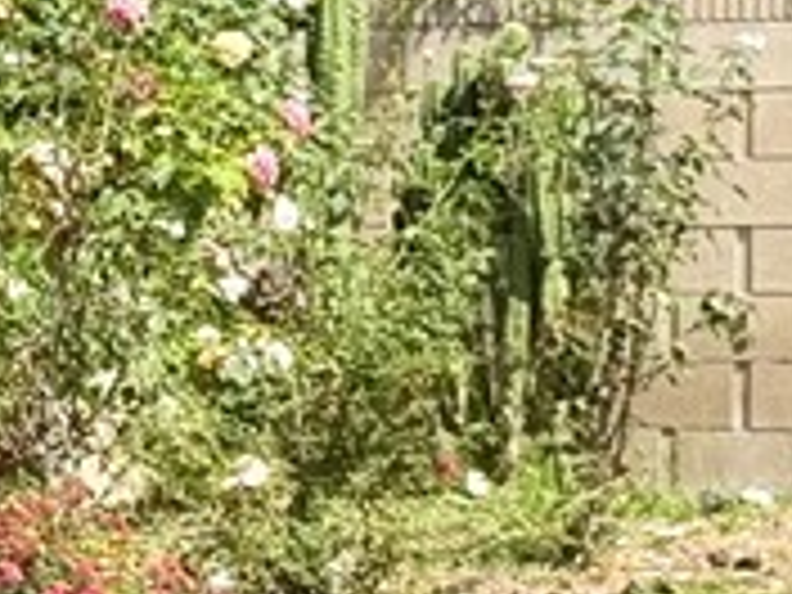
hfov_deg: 7.0
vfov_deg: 5.3
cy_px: 441
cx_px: -306
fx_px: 6406
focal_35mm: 280
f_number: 1.78
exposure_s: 1/2342
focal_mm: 6.76
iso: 80
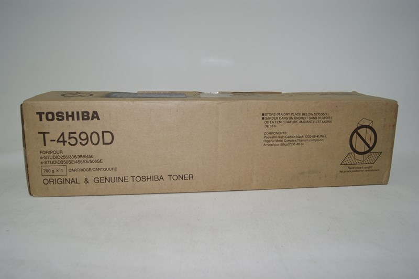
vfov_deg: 43.5
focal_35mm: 30
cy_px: 140
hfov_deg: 62.0
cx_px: 210
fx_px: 349
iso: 400
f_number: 5.6
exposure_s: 1/60
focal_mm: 20
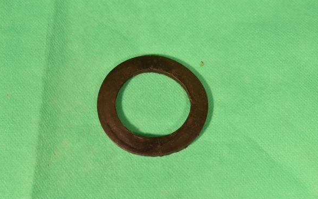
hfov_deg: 24.2
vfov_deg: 15.3
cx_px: 158
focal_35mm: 86
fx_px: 741
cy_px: 97
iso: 720
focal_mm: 55
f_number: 8
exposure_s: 1/100
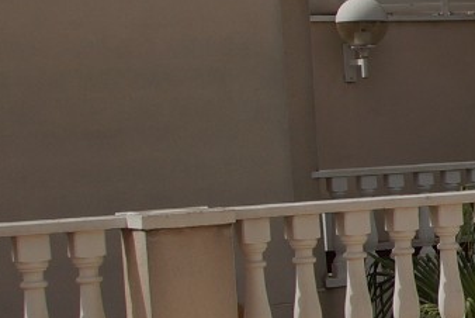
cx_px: 918
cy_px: 224
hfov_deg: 14.5
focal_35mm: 120
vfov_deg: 11.5
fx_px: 1580
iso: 100
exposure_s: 1/800
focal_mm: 15
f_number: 8
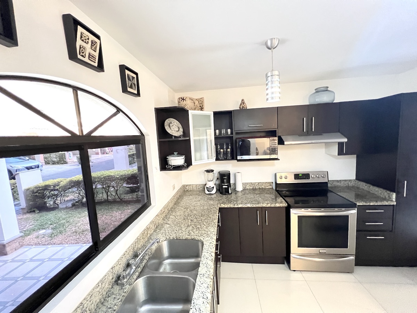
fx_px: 157
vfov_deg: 89.9
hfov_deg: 106.2
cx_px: 208
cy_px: 156
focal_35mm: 13
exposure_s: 1/40
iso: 1000
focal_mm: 1.57
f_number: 1.8
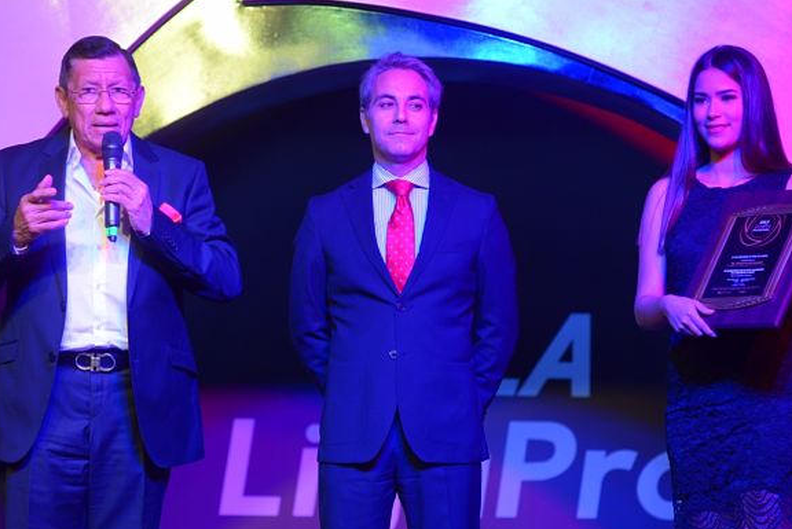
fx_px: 5196
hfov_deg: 8.7
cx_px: 425
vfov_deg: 5.8
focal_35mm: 236
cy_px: 267
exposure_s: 1/200
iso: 1600
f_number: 5
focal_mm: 170
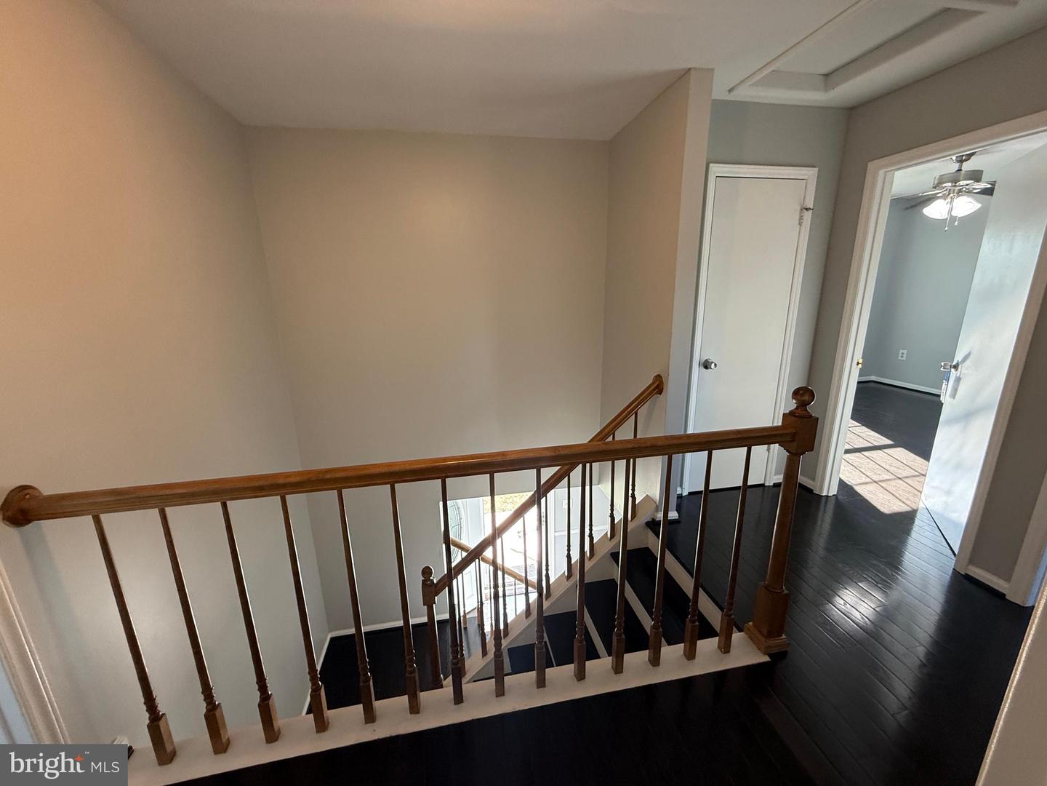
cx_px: 524
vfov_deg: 85.7
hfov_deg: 102.1
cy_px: 393
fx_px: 423
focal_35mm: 14
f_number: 2.2
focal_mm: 2.22
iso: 200
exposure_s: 1/99
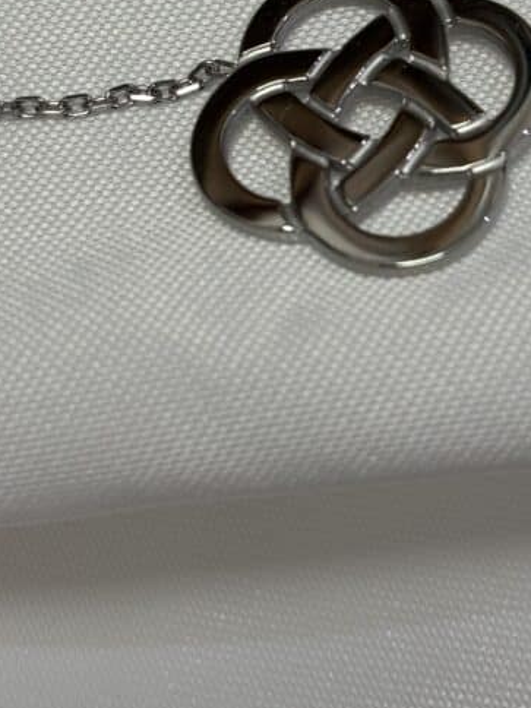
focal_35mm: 110
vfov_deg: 17.7
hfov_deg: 13.5
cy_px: 121
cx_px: 297
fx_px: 2250
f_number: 1.6
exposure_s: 1/50
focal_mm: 5.96
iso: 25
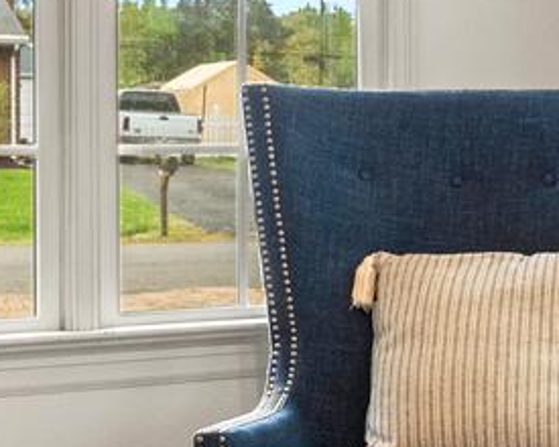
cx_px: 559
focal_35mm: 103
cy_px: 202
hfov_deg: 18.2
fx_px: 1702
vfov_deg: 15.0
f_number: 7.1
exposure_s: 1/60
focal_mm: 14.7
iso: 1000
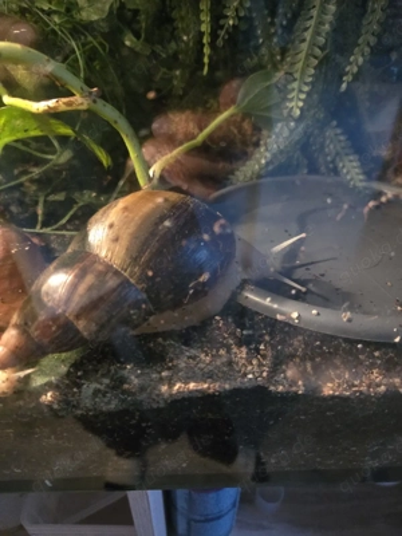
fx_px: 356
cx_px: 201
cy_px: 268
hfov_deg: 58.9
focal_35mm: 23
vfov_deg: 73.9
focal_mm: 5.4
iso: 1600
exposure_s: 1/16.7
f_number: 1.8
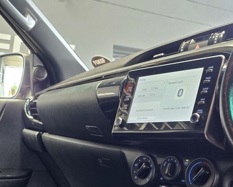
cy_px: 171
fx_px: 428
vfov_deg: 23.9
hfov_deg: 30.5
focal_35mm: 62
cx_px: 106
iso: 250
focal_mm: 6.25
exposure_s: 1/100
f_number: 1.7
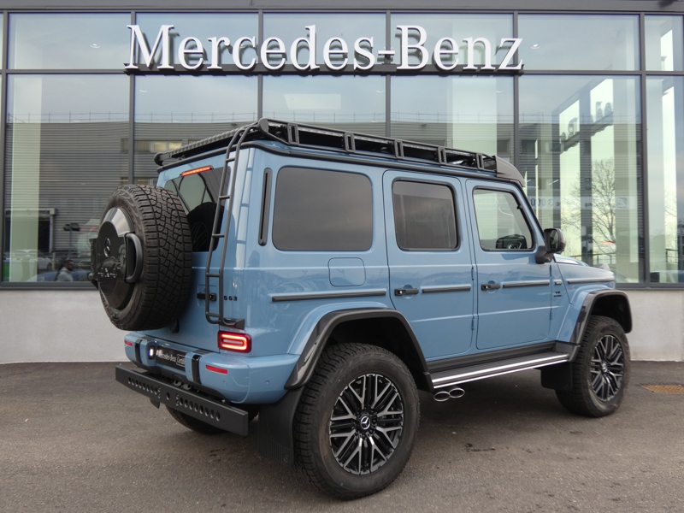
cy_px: 256
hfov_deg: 58.4
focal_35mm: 31
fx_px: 613
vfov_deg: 45.4
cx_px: 342
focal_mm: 5.5
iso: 100
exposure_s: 1/80
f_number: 3.3
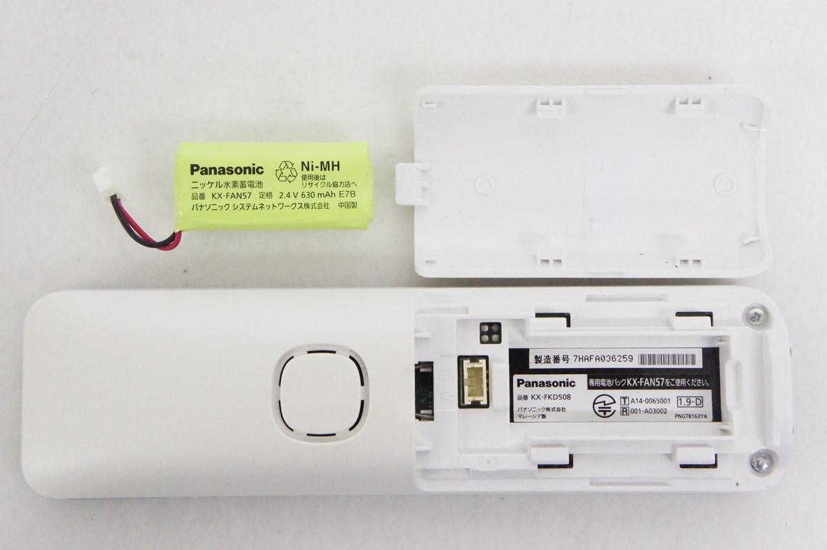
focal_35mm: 58
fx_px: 1343
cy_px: 275
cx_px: 414
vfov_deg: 23.2
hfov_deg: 34.2
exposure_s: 1/50
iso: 6400
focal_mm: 39
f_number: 10
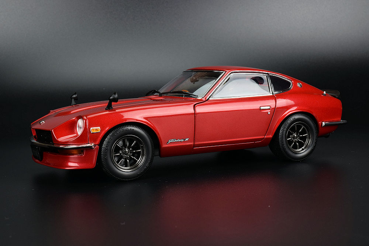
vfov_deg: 25.1
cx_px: 184
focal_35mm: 54
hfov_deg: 36.9
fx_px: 554
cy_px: 123
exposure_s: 1/3
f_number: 20
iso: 100
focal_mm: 36
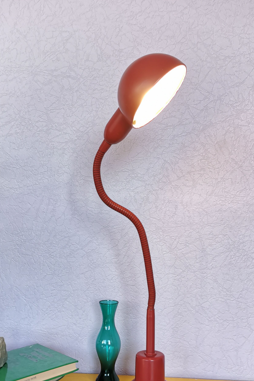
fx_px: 434
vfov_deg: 47.3
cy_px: 213
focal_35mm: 41
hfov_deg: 32.6
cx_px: 136
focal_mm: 5.58
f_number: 1.8
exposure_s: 1/100
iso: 80
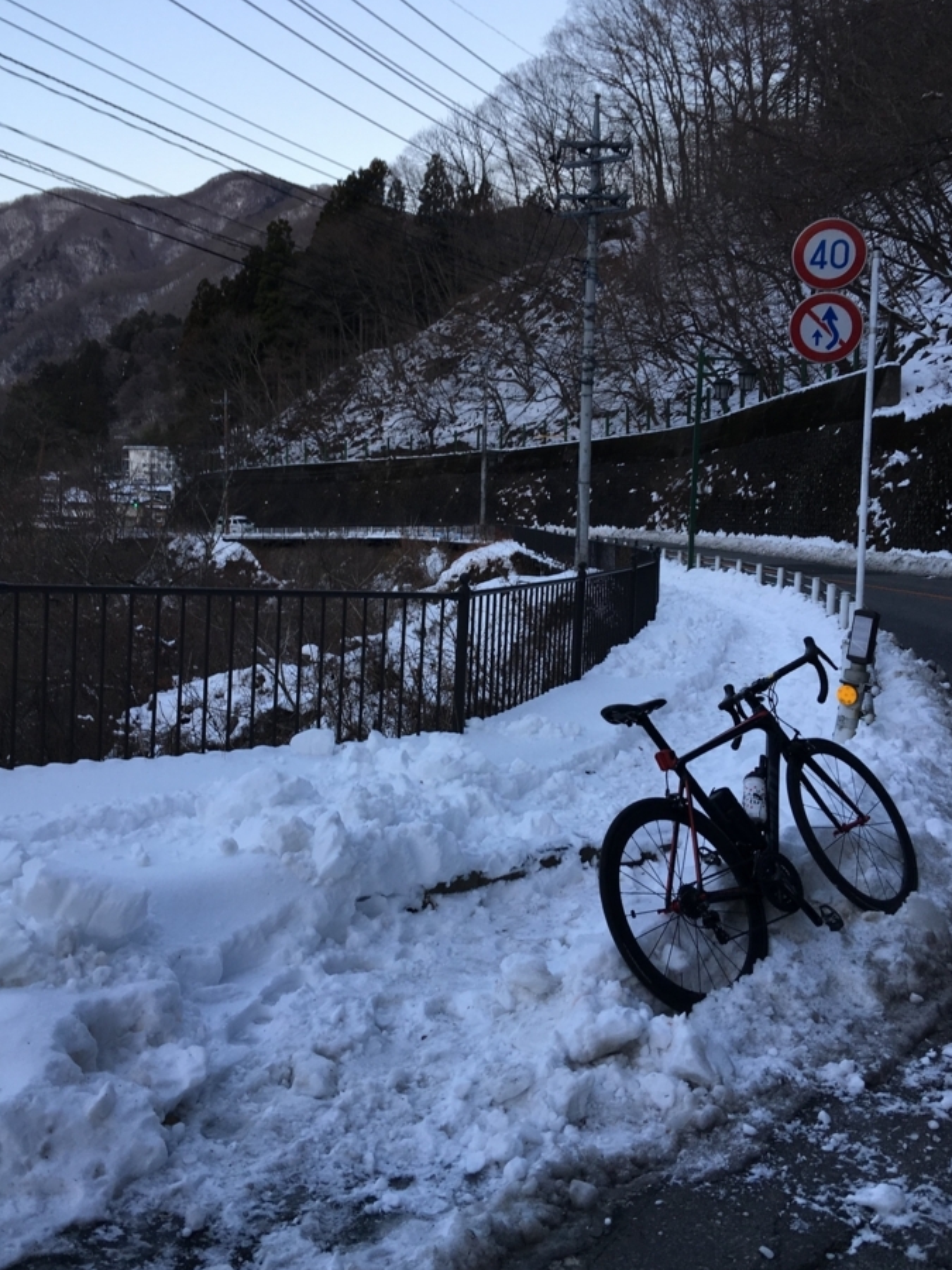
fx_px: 1210
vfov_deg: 55.3
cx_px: 440
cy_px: 577
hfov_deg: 42.9
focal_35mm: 33
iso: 25
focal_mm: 4.15
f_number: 2.2
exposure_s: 1/60
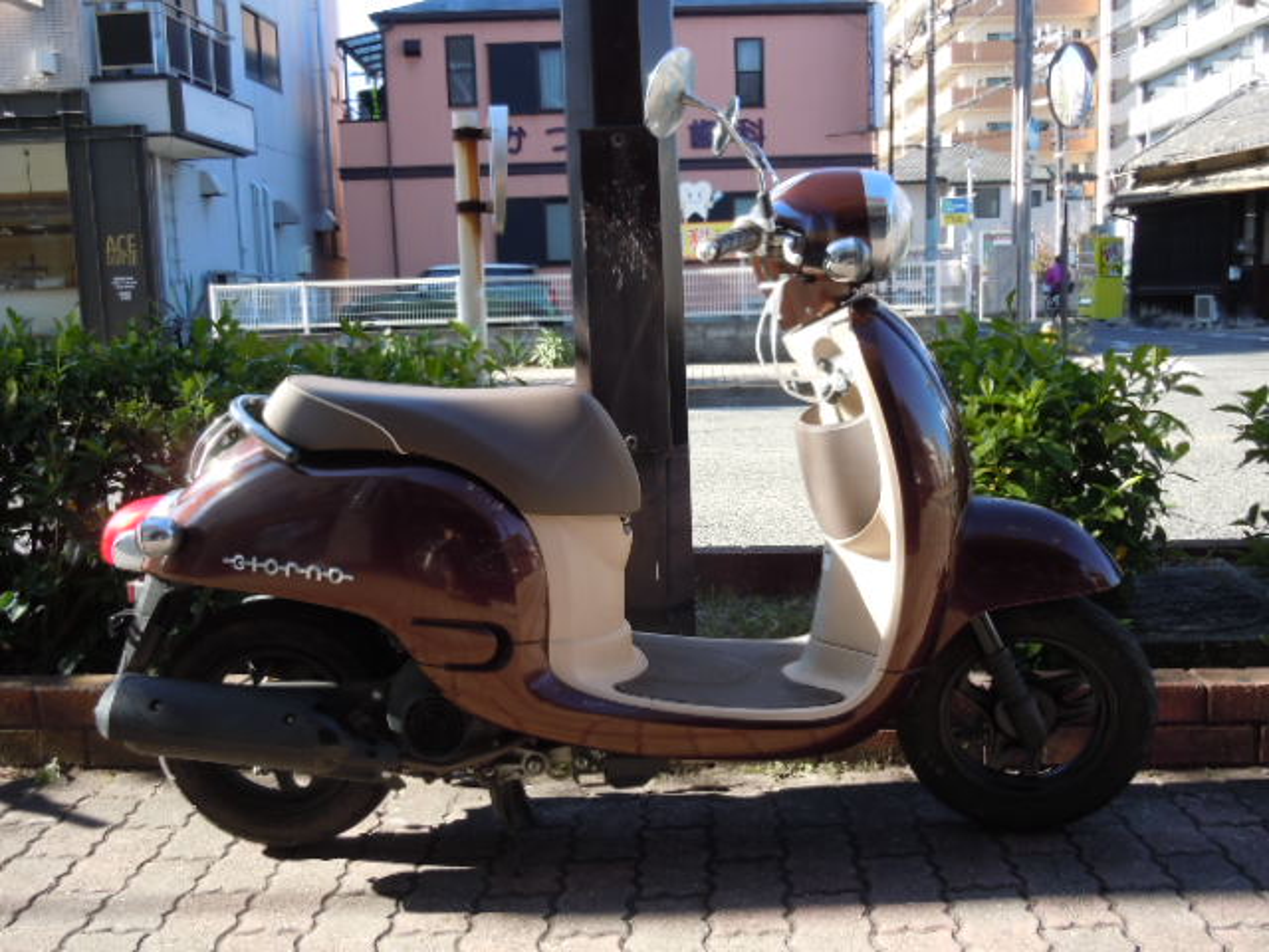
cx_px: 634
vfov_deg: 42.9
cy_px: 476
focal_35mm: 33
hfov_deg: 55.4
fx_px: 1210
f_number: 4
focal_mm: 5.9
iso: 100
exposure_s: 1/125
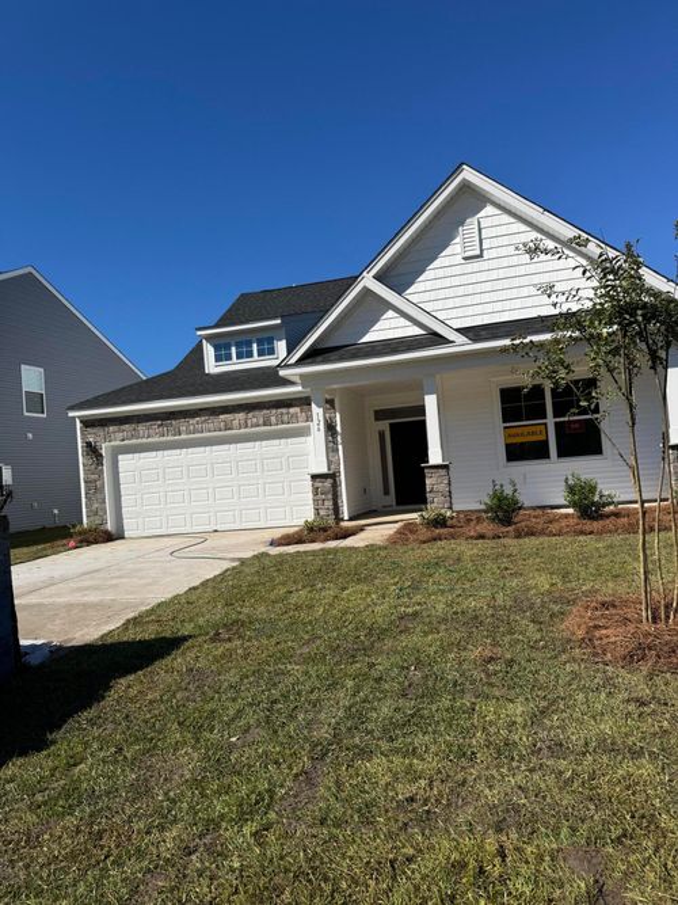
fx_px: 627
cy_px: 452
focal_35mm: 24
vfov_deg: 71.6
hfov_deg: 56.8
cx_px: 339
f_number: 1.78
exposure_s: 1/6410
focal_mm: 6.76
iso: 80
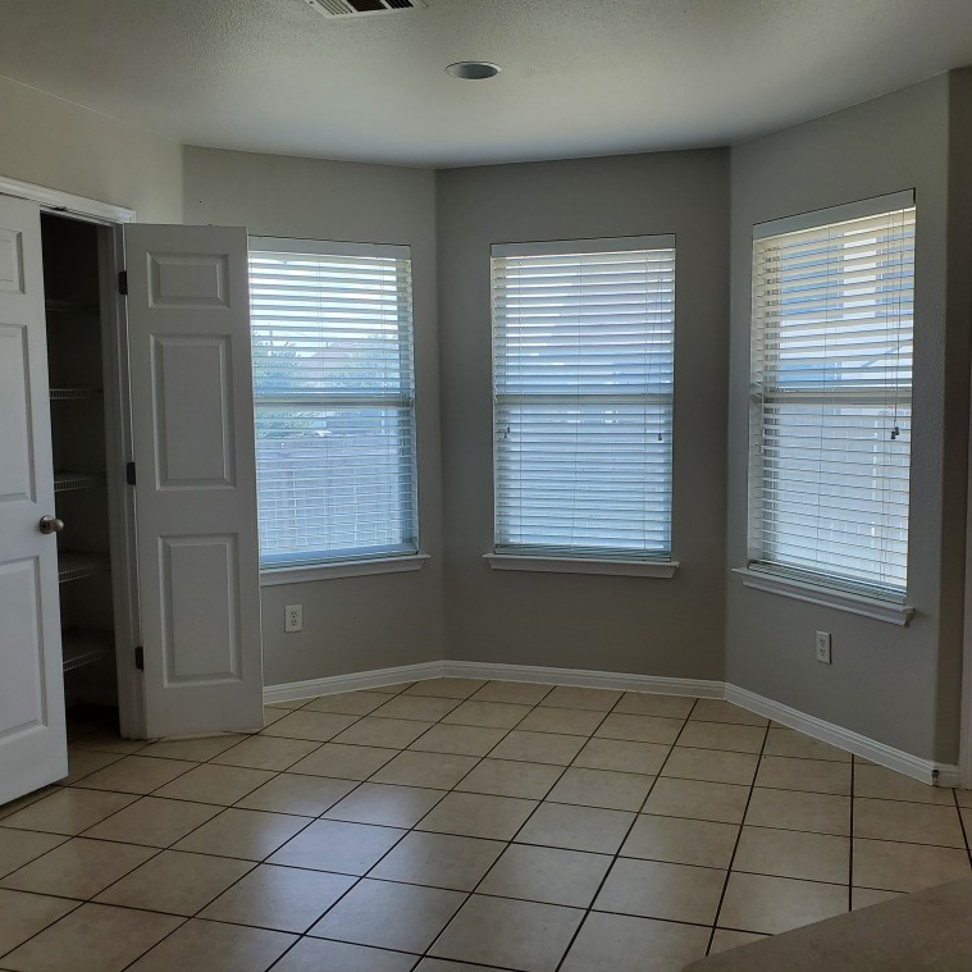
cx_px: 538
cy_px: 484
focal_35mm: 31
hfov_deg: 52.4
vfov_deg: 52.5
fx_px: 985
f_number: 2.4
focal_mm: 4.3
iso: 50
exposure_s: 1/142
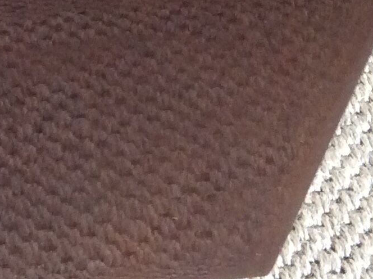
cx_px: -69
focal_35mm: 125
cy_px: 107
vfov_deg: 11.8
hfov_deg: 15.3
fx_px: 1345
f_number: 2.4
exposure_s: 1/25
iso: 125
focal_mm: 3.3
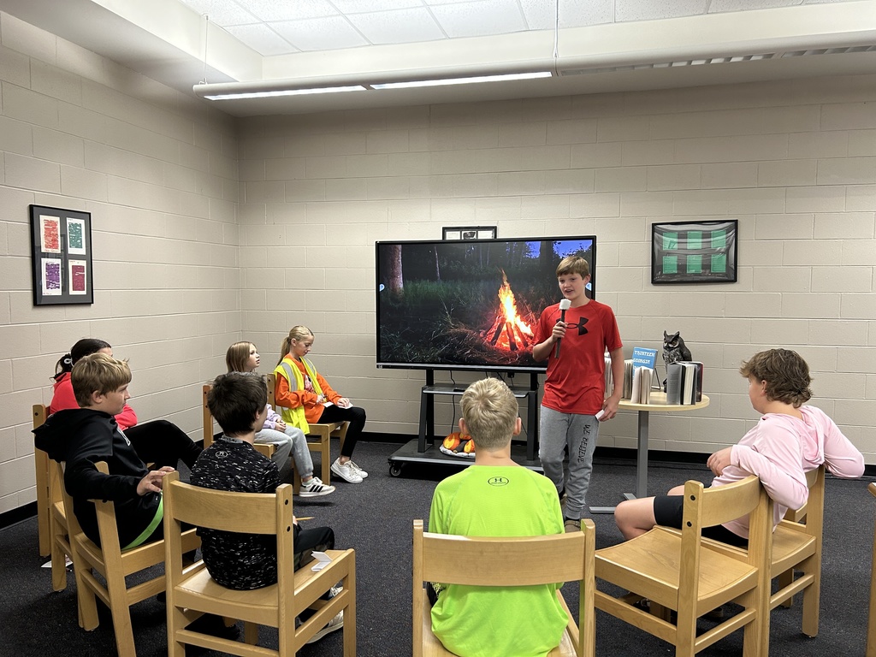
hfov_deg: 67.3
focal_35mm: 26
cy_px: 328
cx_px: 438
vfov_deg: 53.1
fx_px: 658
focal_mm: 5.7
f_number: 1.5
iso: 200
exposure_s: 1/60
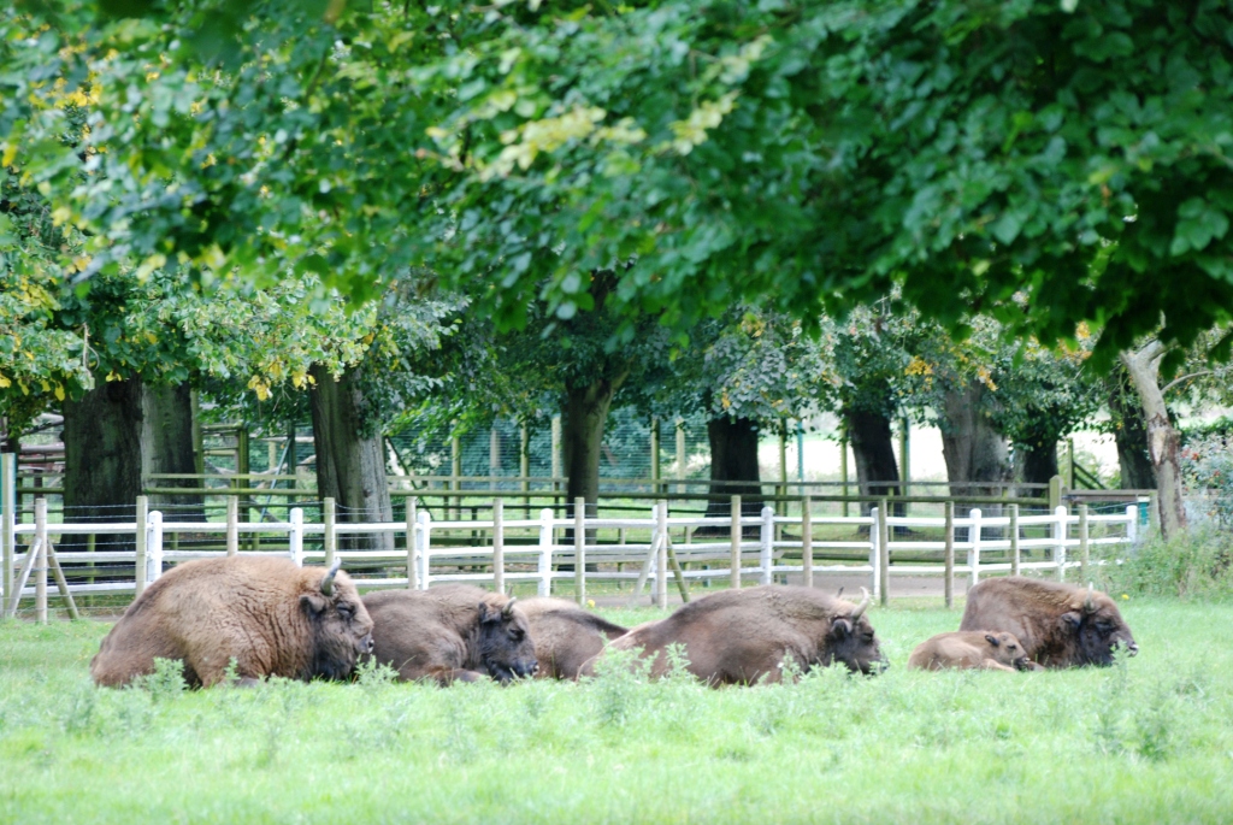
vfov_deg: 6.1
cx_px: 616
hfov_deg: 9.1
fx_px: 7714
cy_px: 412
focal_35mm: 225
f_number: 4.5
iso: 400
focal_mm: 150
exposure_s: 1/80
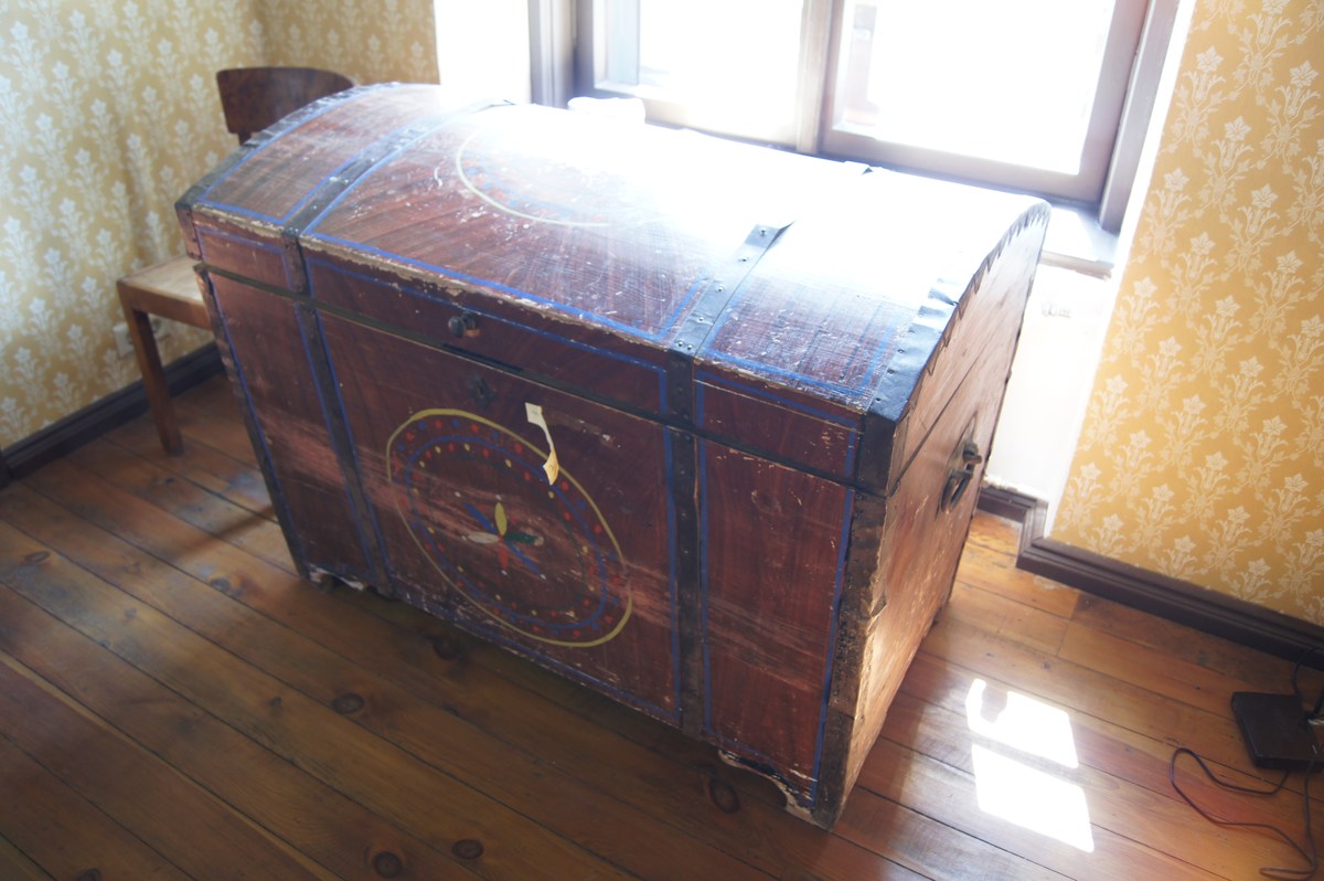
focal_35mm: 27
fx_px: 992
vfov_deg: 47.9
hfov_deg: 67.4
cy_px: 440
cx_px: 662
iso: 200
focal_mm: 18
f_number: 3.5
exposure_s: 1/13
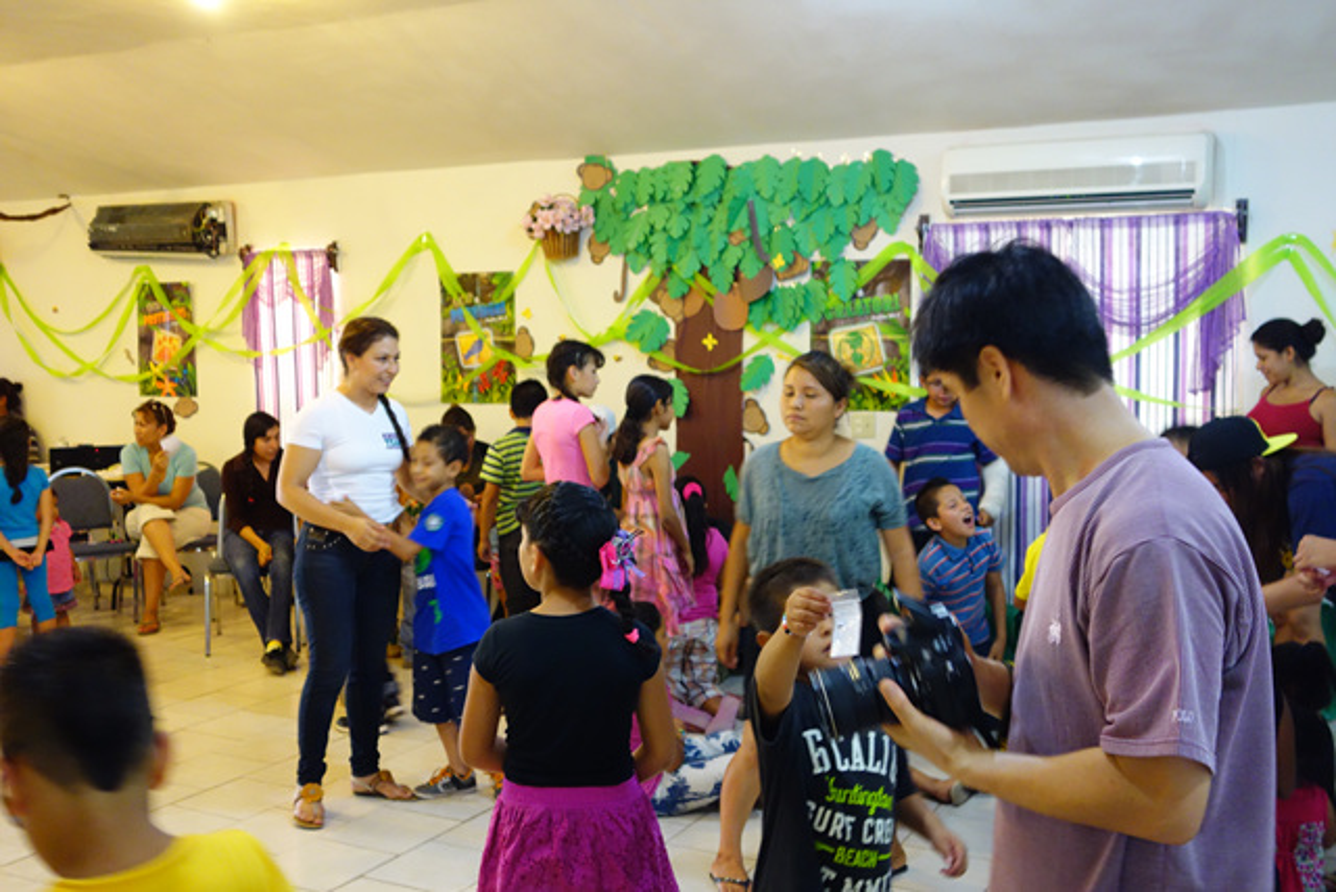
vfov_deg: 35.1
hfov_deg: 50.7
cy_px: 446
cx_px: 668
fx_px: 1410
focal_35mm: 38
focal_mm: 14.07
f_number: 2.8
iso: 1000
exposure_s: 1/40
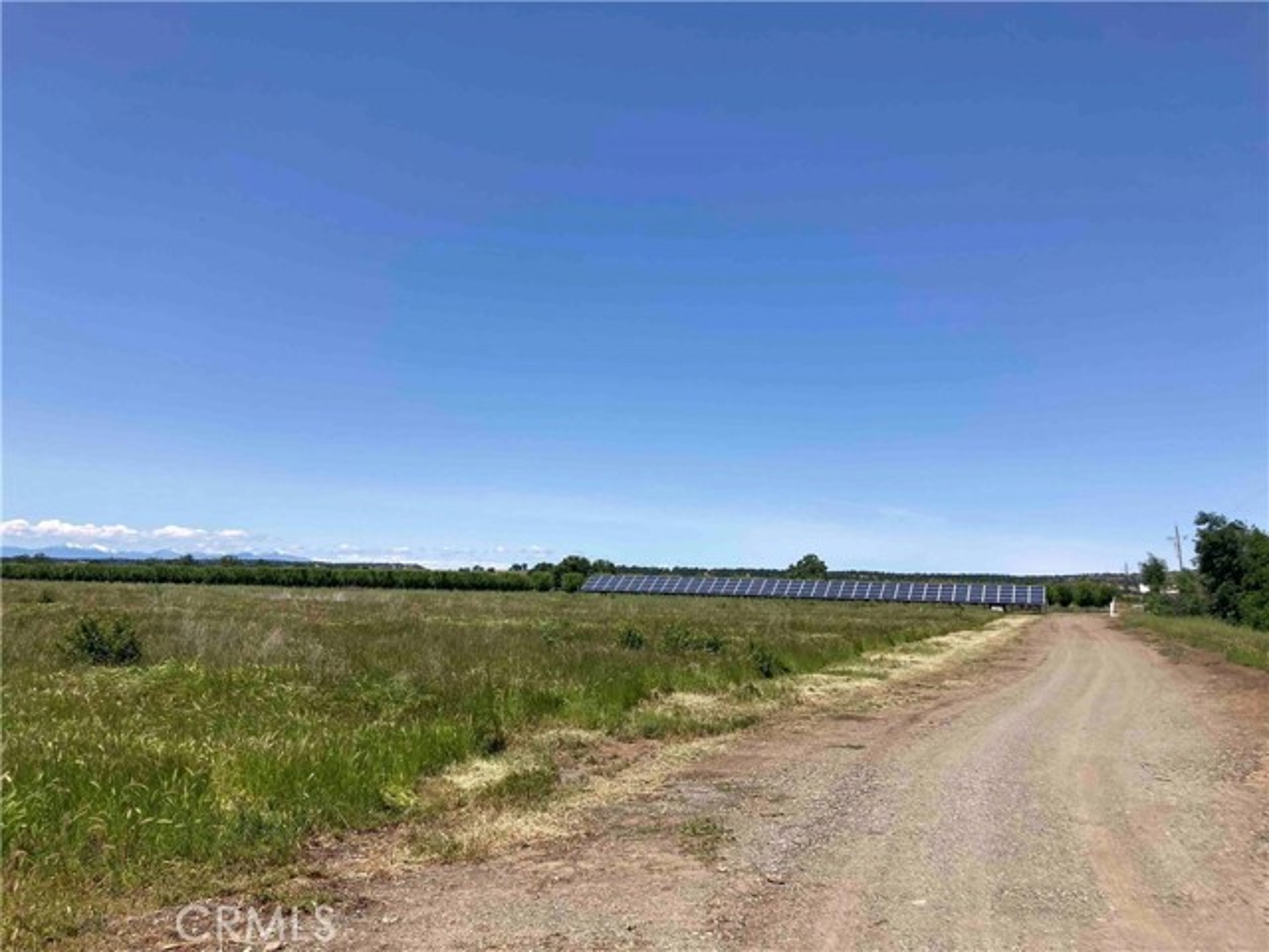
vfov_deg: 49.7
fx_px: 1026
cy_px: 476
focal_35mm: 28
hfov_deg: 63.4
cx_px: 634
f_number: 1.8
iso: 20
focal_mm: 3.99
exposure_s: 1/2703
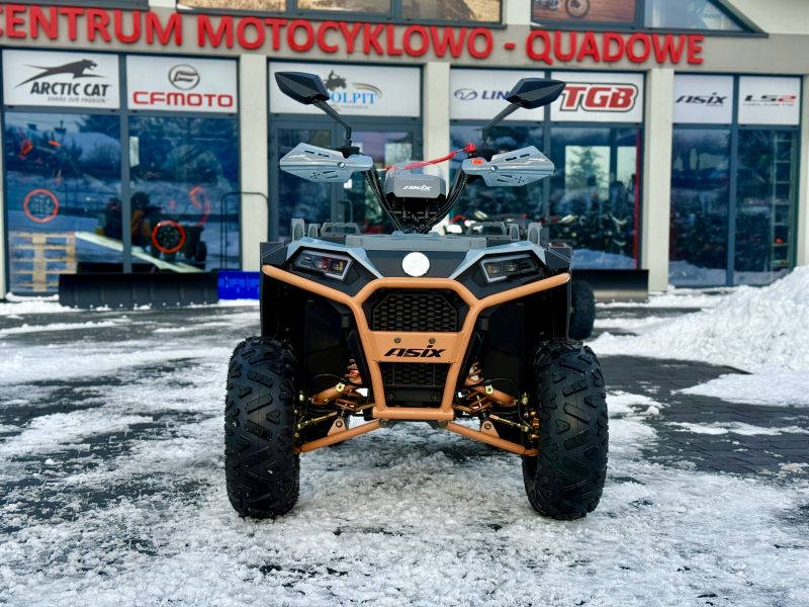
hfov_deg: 39.7
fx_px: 1122
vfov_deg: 30.3
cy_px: 304
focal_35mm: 48
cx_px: 404
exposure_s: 1/3226
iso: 100
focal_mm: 6.76
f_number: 1.78
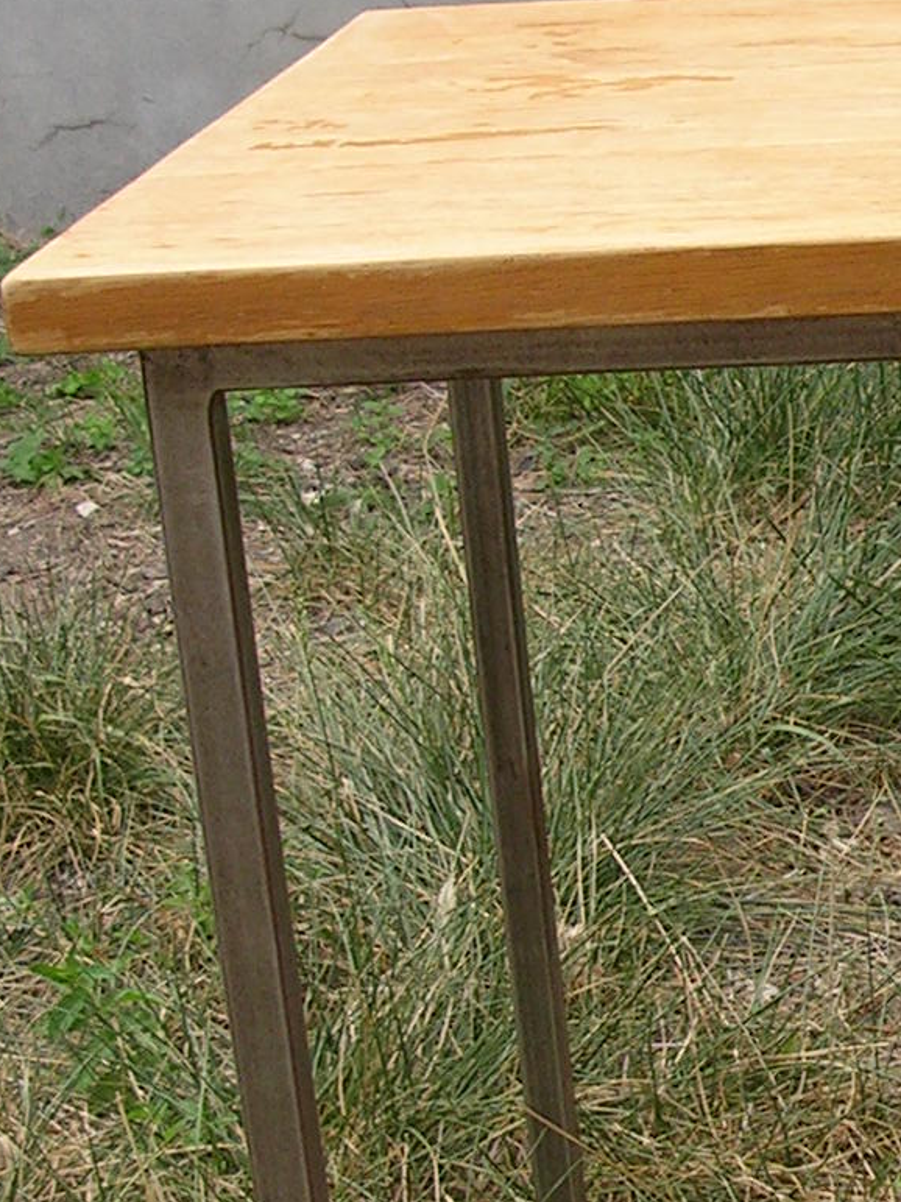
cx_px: 1051
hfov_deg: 14.2
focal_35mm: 101
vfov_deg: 19.4
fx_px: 3506
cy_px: 737
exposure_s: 1/372
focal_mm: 5.8
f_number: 2.8
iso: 50
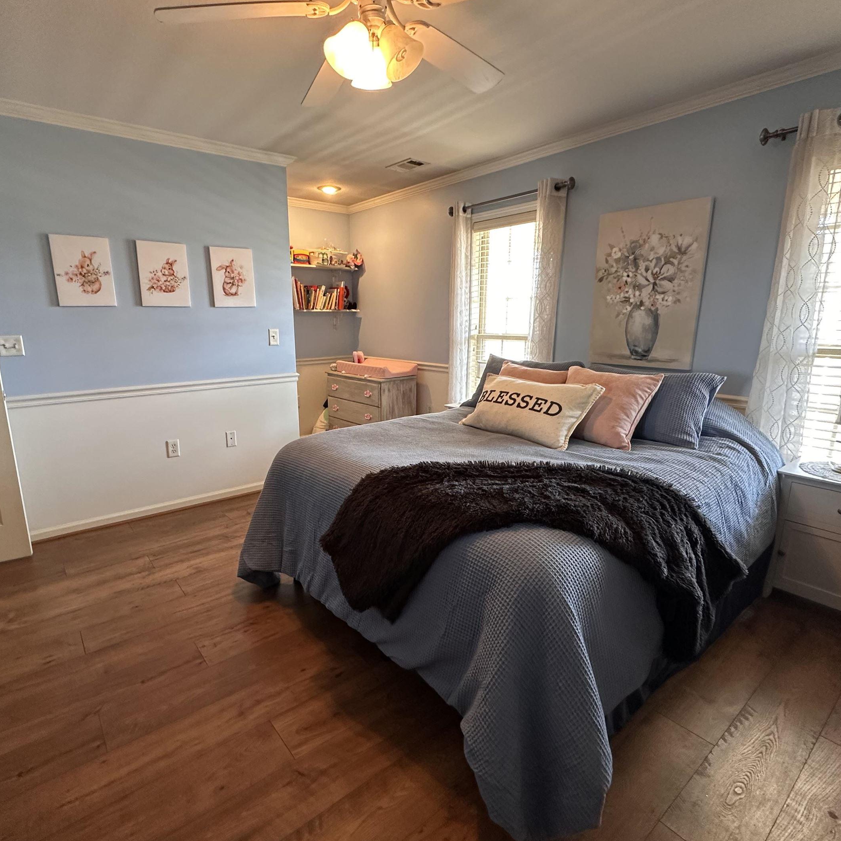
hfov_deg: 80.5
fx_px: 495
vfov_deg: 80.7
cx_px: 381
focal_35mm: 18
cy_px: 425
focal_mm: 2.22
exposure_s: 1/60
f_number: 2.2
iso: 250
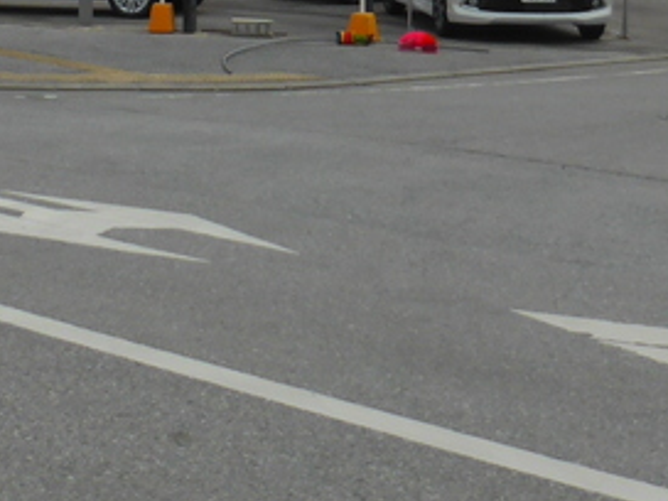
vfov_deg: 12.6
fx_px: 2181
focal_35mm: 113
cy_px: -204
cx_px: 292
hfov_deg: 17.4
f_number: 3.6
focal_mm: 5.4
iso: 100
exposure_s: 1/800
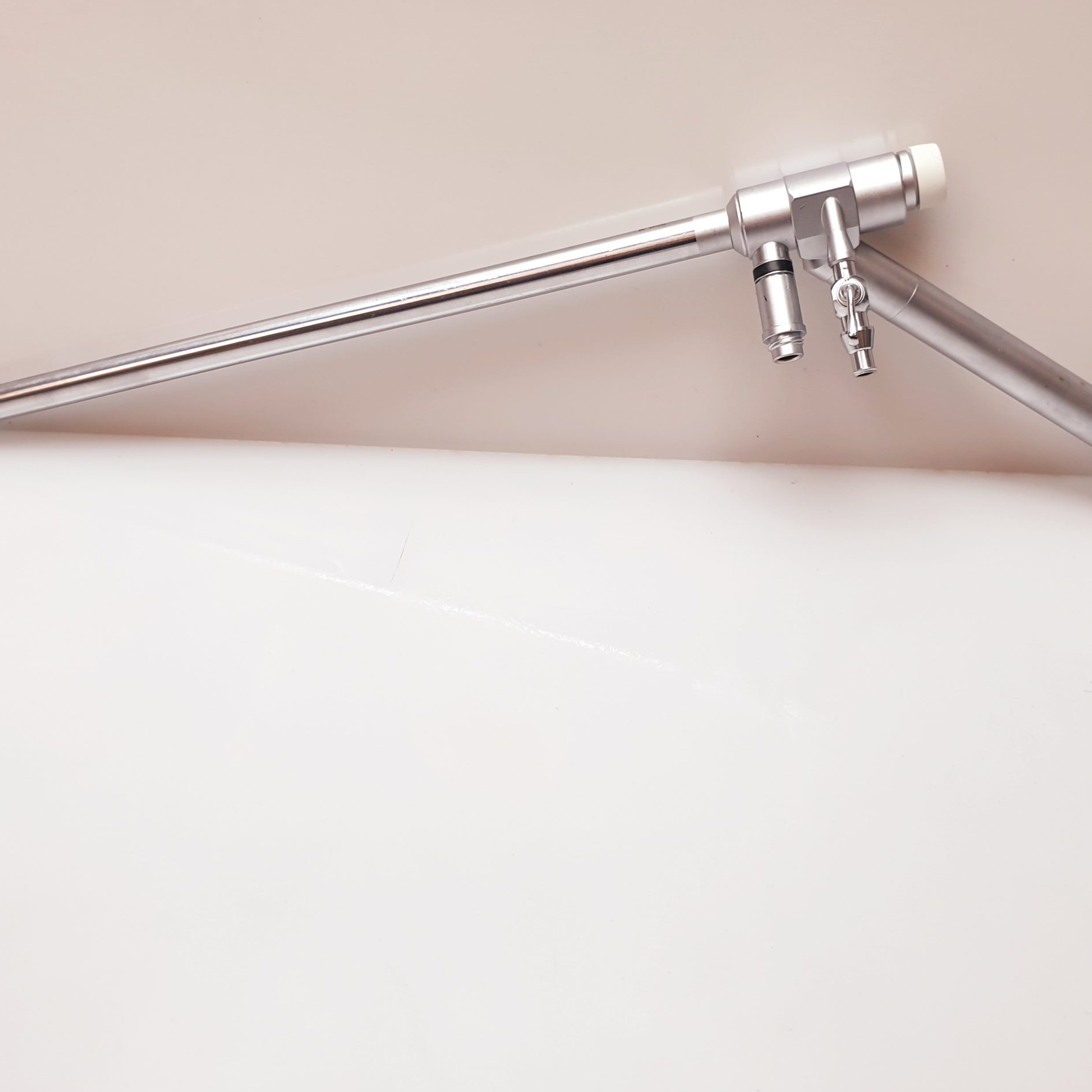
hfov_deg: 52.5
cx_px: 563
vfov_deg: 52.5
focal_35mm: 31
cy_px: 541
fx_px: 1106
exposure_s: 1/100
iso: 80
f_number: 2.4
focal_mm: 4.3
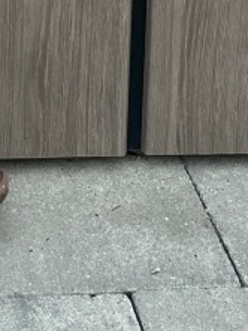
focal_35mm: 125
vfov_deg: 13.9
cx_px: -200
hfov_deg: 11.0
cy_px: -287
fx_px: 1196
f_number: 1.6
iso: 125
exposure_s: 1/76
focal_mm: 5.96
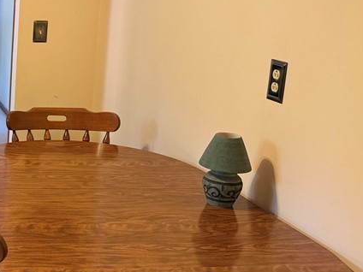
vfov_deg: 25.1
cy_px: 100
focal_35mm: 58
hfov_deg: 29.3
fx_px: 608
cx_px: -57
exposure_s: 1/60
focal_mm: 6.76
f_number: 1.78
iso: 250
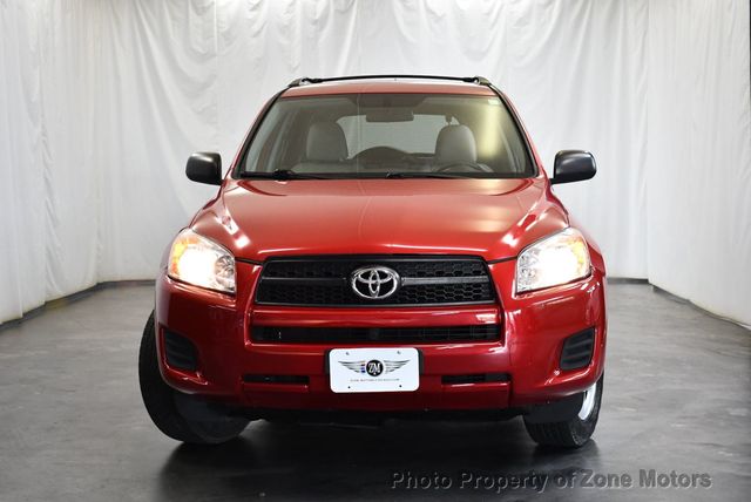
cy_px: 251
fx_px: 1002
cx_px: 376
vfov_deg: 28.1
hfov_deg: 41.1
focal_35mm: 48
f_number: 4
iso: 800
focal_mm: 24
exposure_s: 1/160
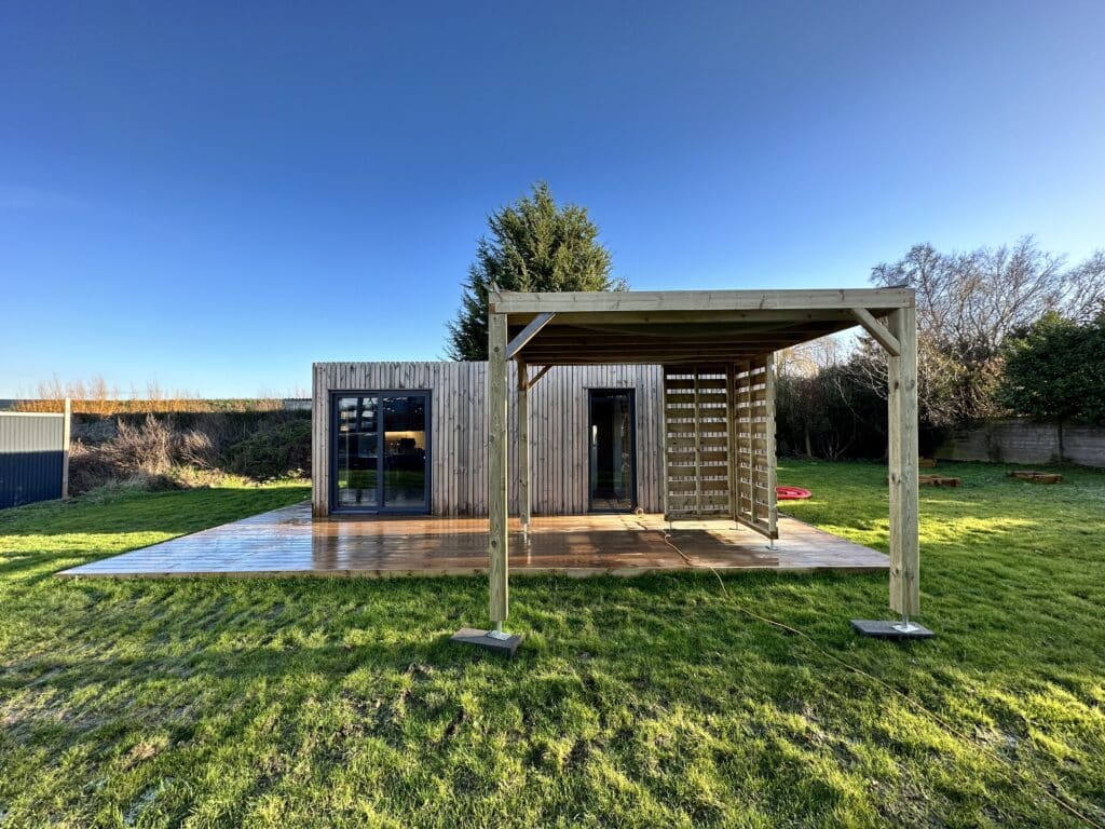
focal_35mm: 14
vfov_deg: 85.7
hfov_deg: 102.1
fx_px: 447
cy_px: 414
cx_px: 552
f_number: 2.2
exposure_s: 1/265
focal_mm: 2.22
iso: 40
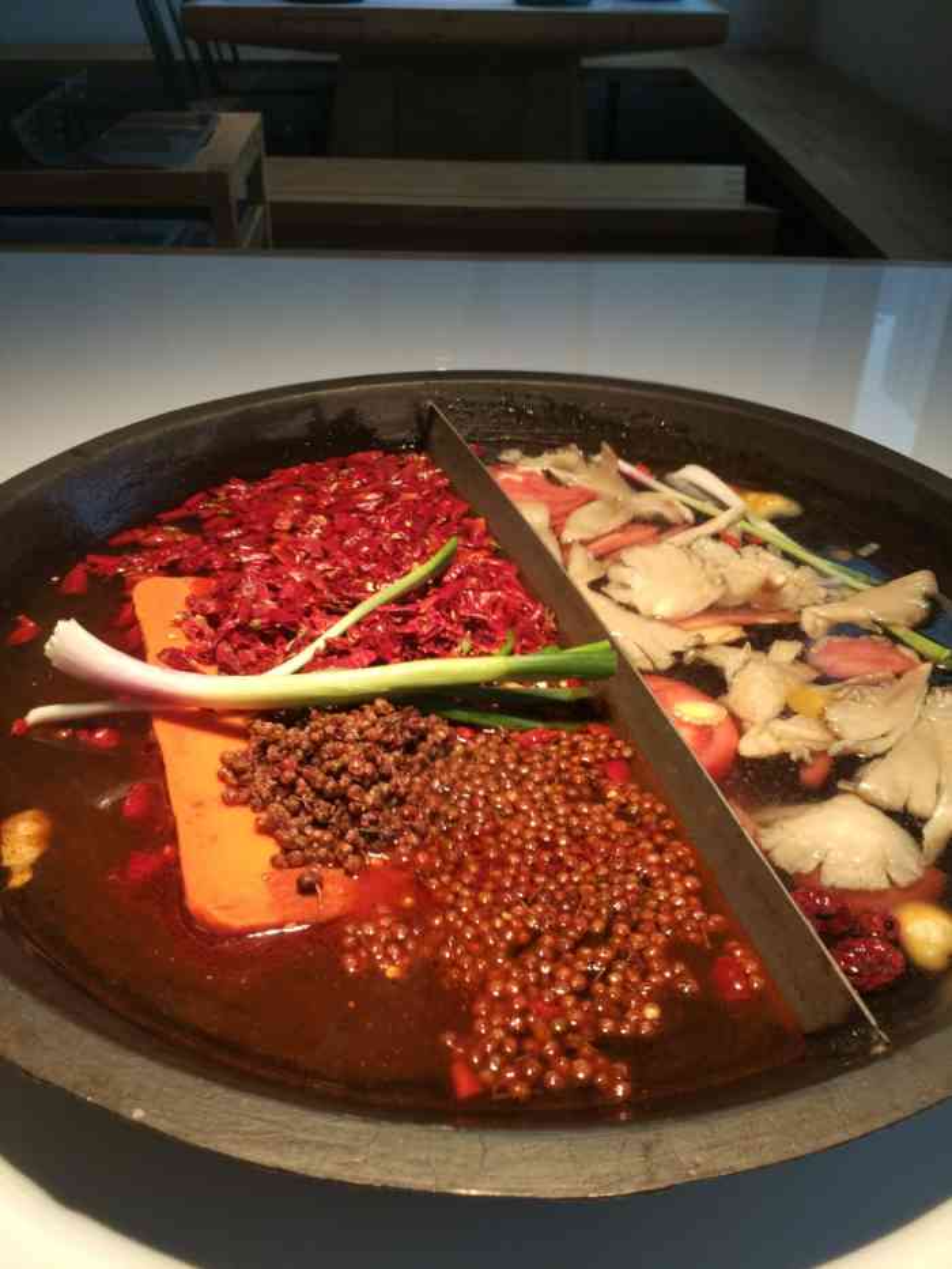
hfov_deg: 46.8
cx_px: 476
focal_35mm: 30
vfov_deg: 60.0
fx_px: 1100
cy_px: 634
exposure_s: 1/100
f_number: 2
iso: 184
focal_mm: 4.12
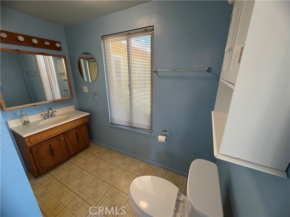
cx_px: 145
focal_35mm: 14
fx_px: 117
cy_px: 108
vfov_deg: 85.7
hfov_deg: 102.1
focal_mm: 2.22
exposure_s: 1/120
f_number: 2.2
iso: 200
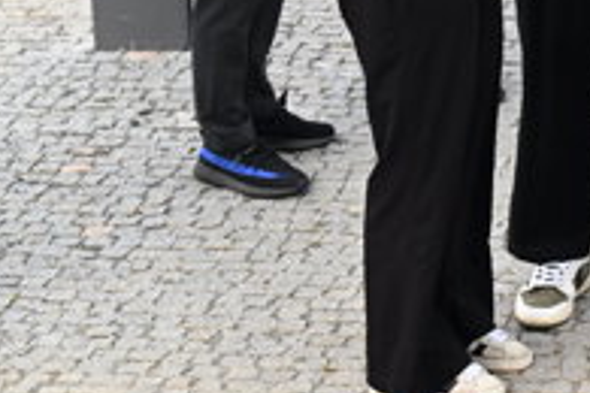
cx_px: 880
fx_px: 4457
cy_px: -196
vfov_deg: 5.0
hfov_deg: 7.4
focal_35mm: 272
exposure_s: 1/1000
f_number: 5
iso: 800
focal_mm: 77
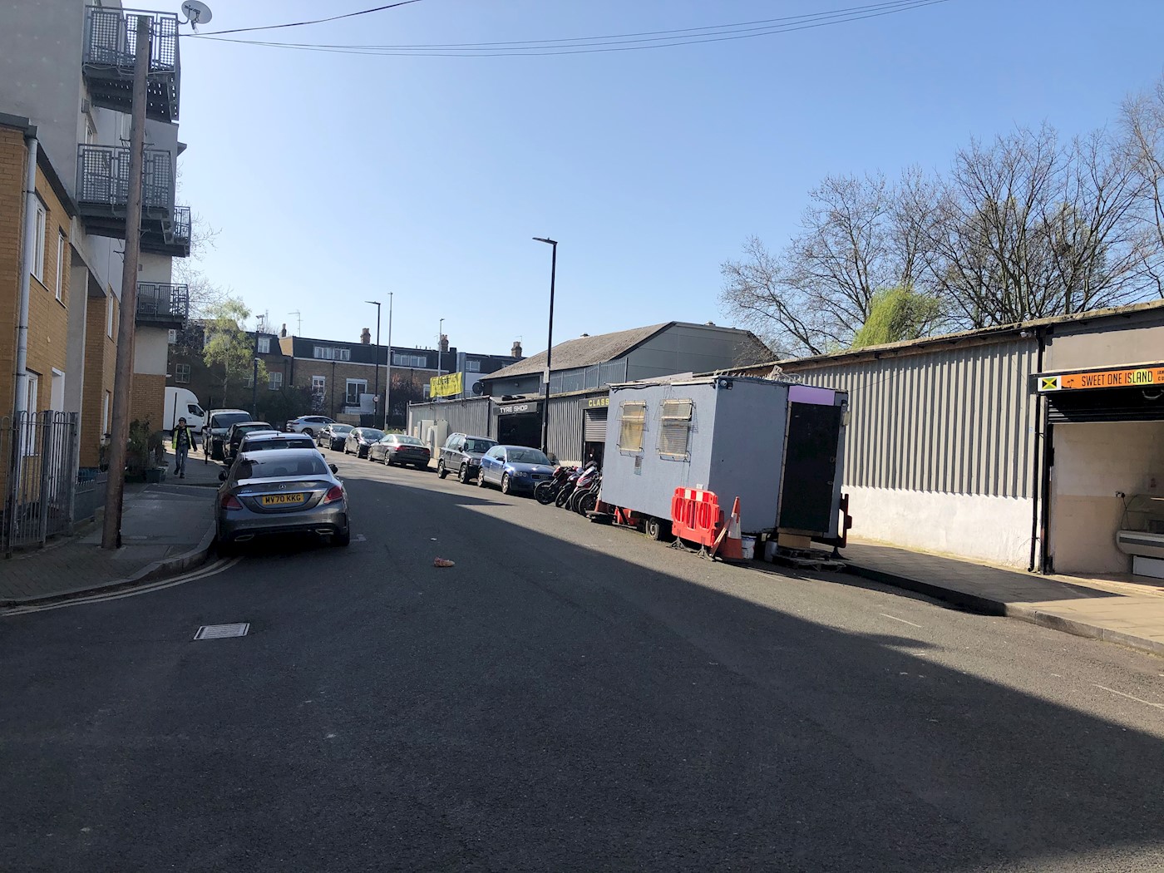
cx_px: 582
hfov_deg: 63.4
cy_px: 436
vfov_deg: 49.7
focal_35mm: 28
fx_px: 942
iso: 20
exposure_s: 1/2000
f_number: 1.8
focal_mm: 3.99
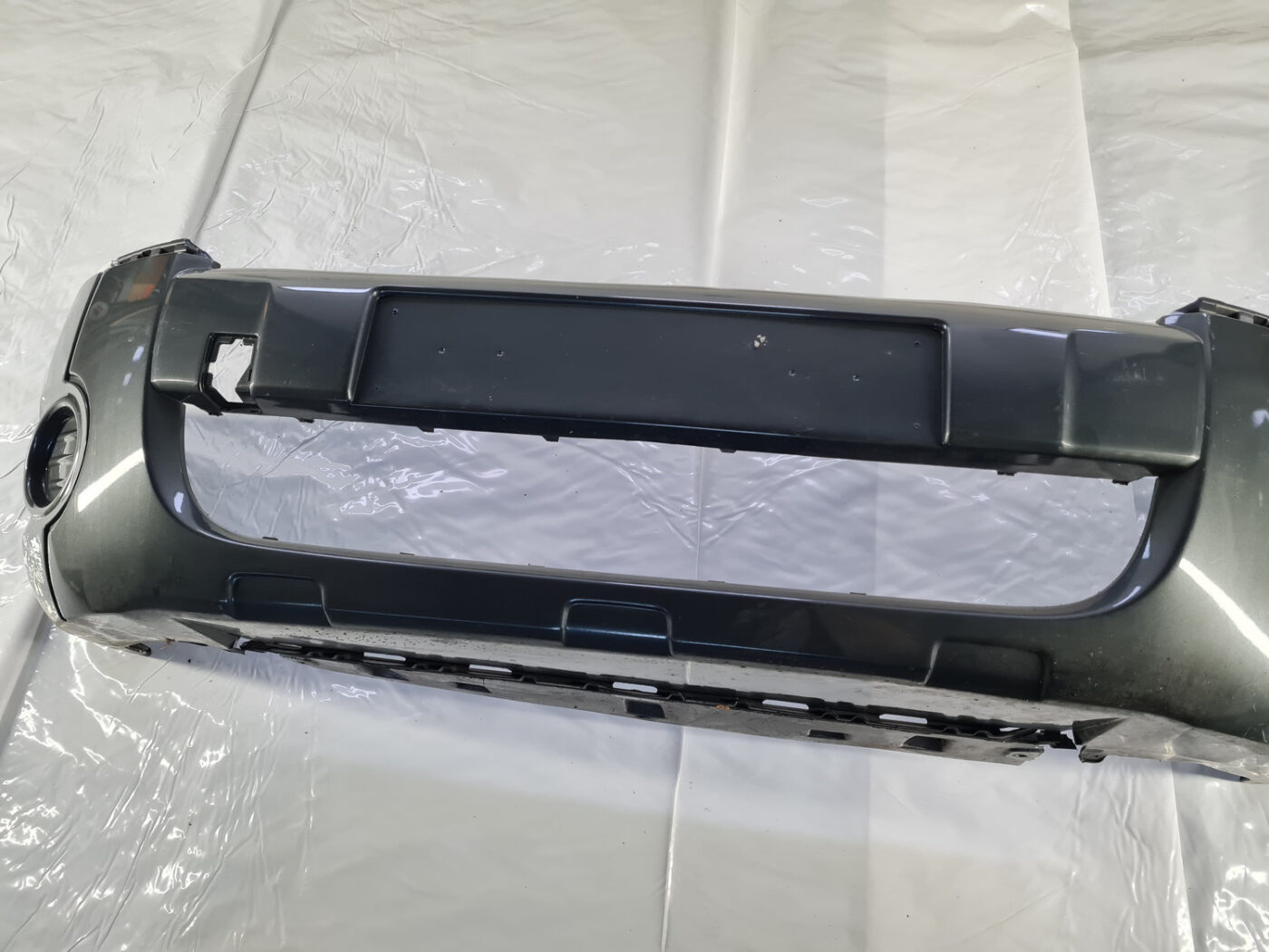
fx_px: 953
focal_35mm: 26
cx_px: 634
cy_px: 476
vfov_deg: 53.1
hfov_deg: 67.3
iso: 250
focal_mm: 5.4
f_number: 1.8
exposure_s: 1/100
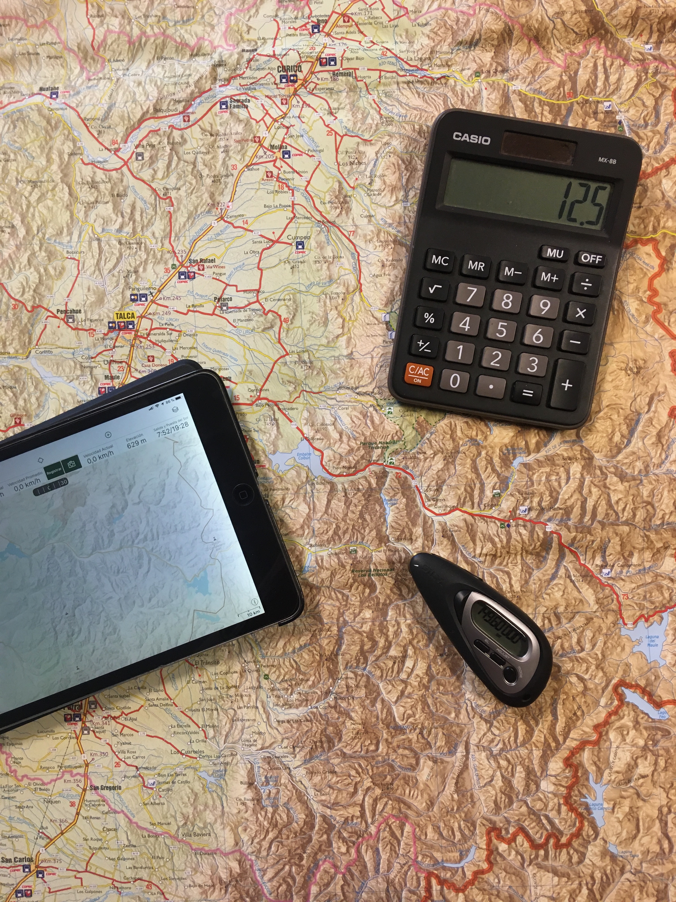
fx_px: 755
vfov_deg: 61.7
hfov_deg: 48.2
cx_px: 338
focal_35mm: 29
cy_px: 451
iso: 125
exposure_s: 1/33
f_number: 2.2
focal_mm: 4.15
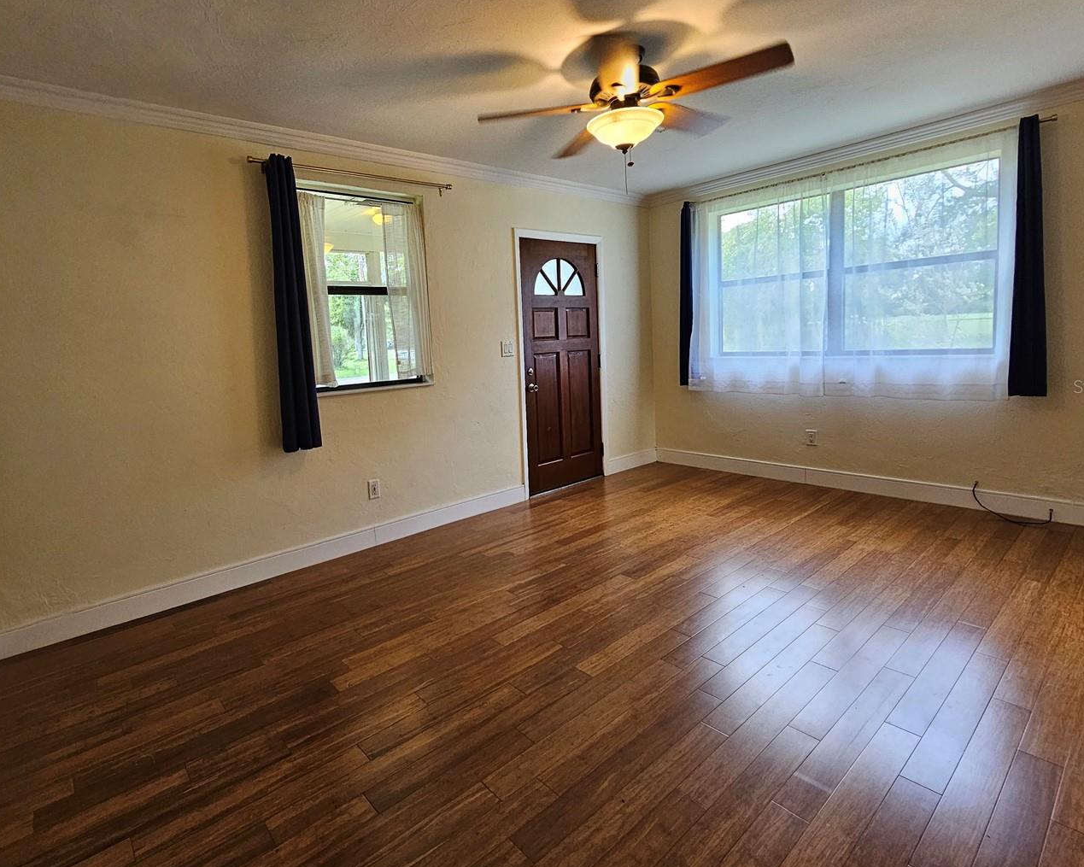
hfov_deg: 92.6
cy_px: 386
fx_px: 513
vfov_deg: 80.1
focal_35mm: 16
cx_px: 471
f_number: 2.2
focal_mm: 2.2
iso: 200
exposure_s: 1/77
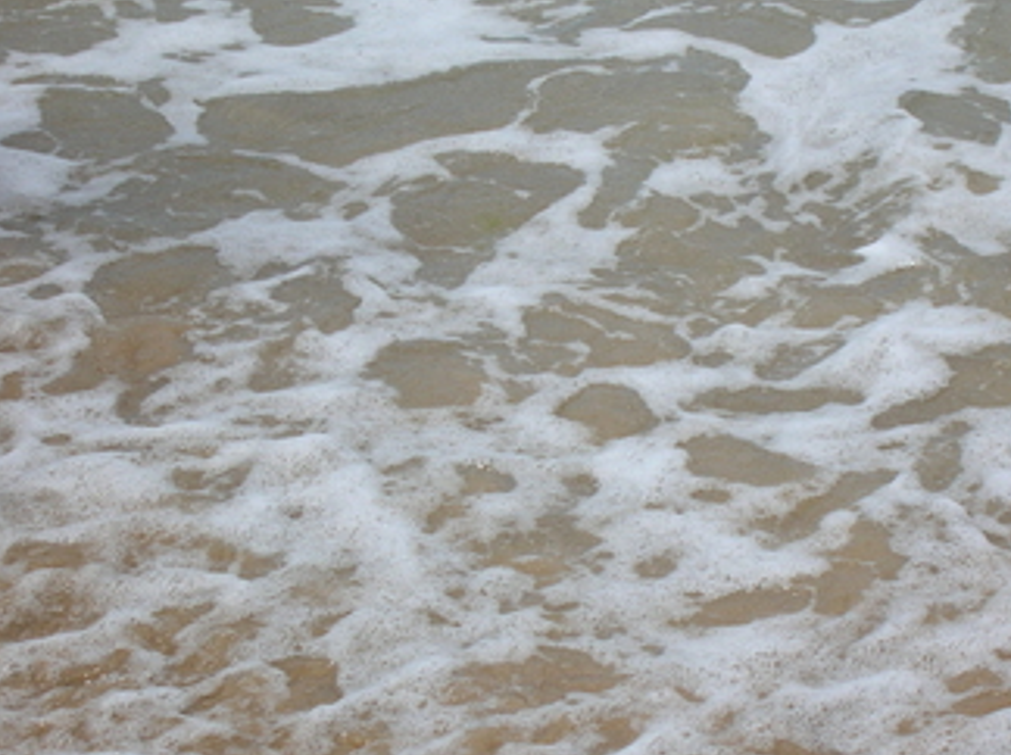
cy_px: 504
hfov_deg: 13.5
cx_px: 624
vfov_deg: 10.1
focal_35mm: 146
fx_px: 4258
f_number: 4.9
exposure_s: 1/462
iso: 50
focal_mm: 17.4
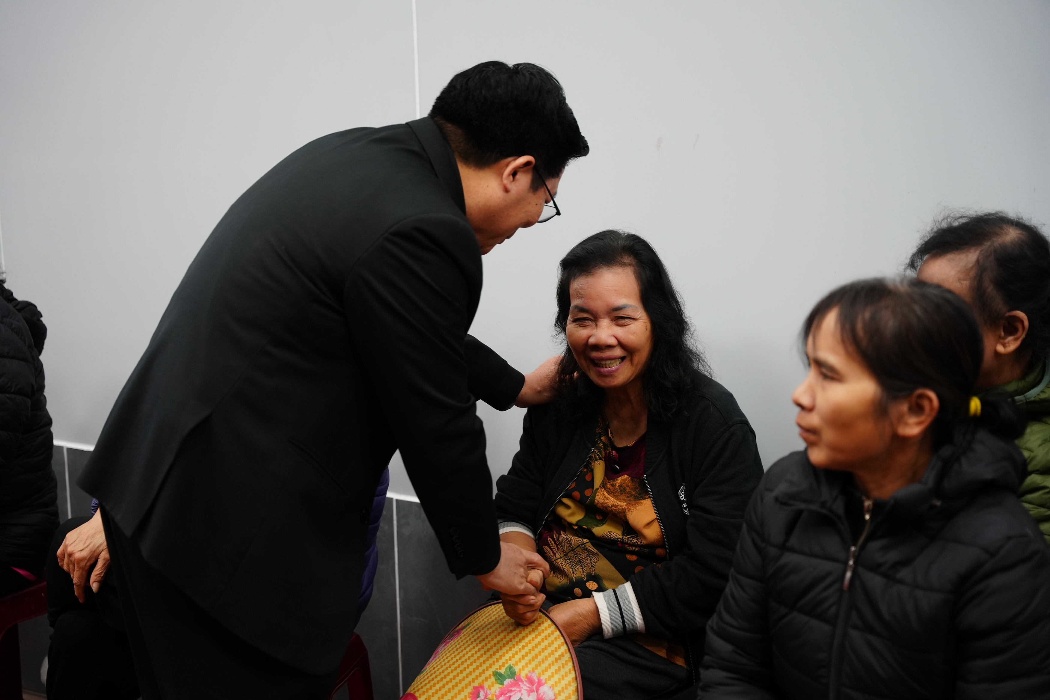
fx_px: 1642
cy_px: 350
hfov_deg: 35.5
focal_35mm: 56
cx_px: 525
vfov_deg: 24.1
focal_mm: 56.3
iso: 1600
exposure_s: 1/160
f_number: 2.8
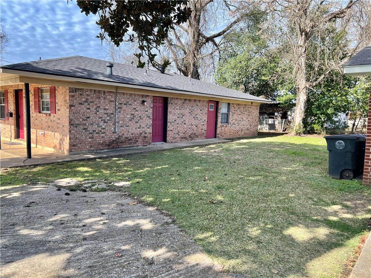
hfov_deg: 67.3
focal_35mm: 26
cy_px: 139
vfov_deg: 53.1
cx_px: 186
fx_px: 279
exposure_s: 1/1058
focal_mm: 5.7
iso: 50
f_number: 1.5
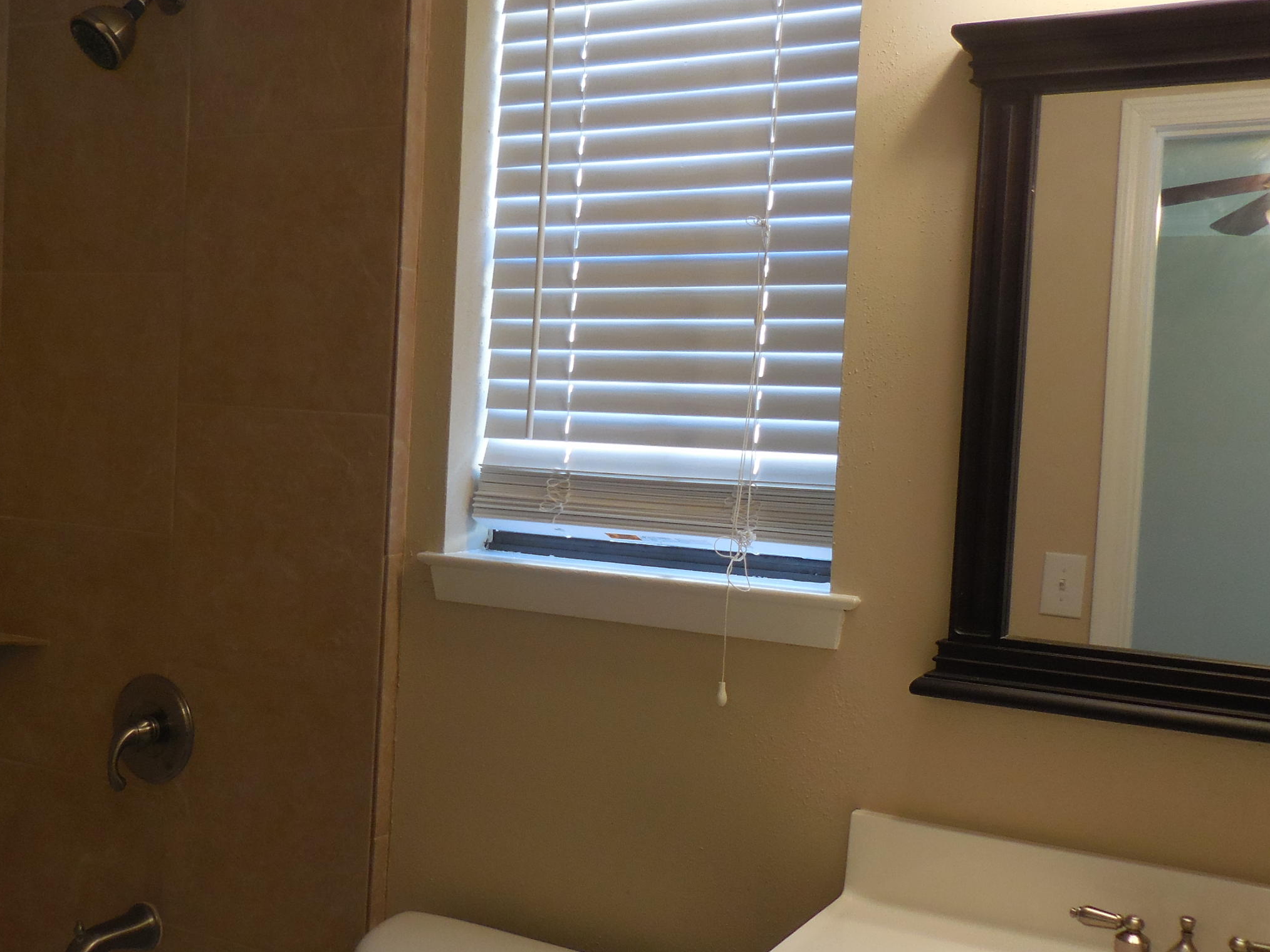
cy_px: 480
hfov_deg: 50.1
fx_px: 1357
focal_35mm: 37
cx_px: 593
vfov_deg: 38.7
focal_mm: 4.5
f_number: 3.3
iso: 160
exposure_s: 1/30
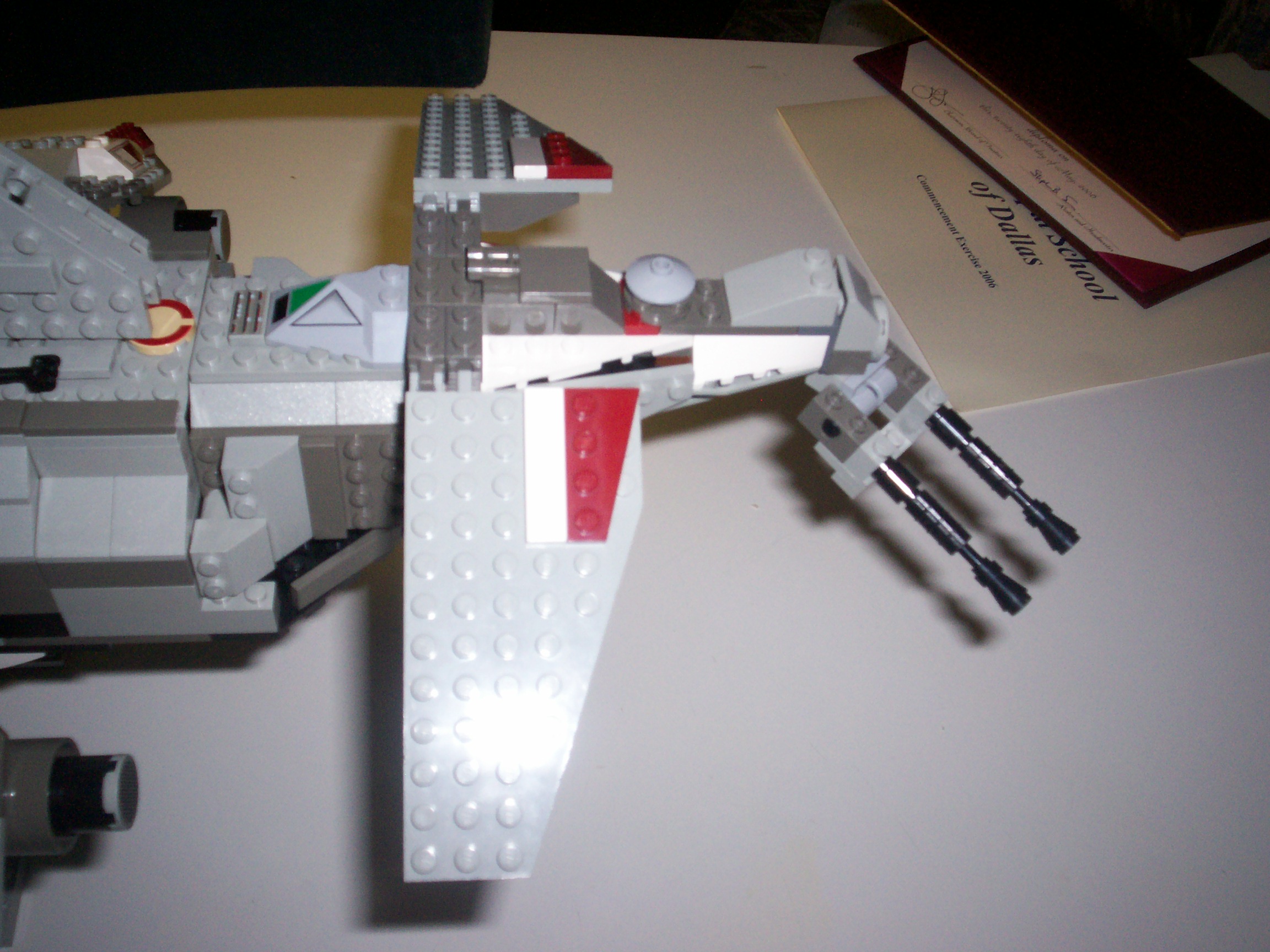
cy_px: 476
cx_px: 635
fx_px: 1321
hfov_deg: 51.4
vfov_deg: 39.7
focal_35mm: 36
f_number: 4.5
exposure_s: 1/64
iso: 140
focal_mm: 5.9
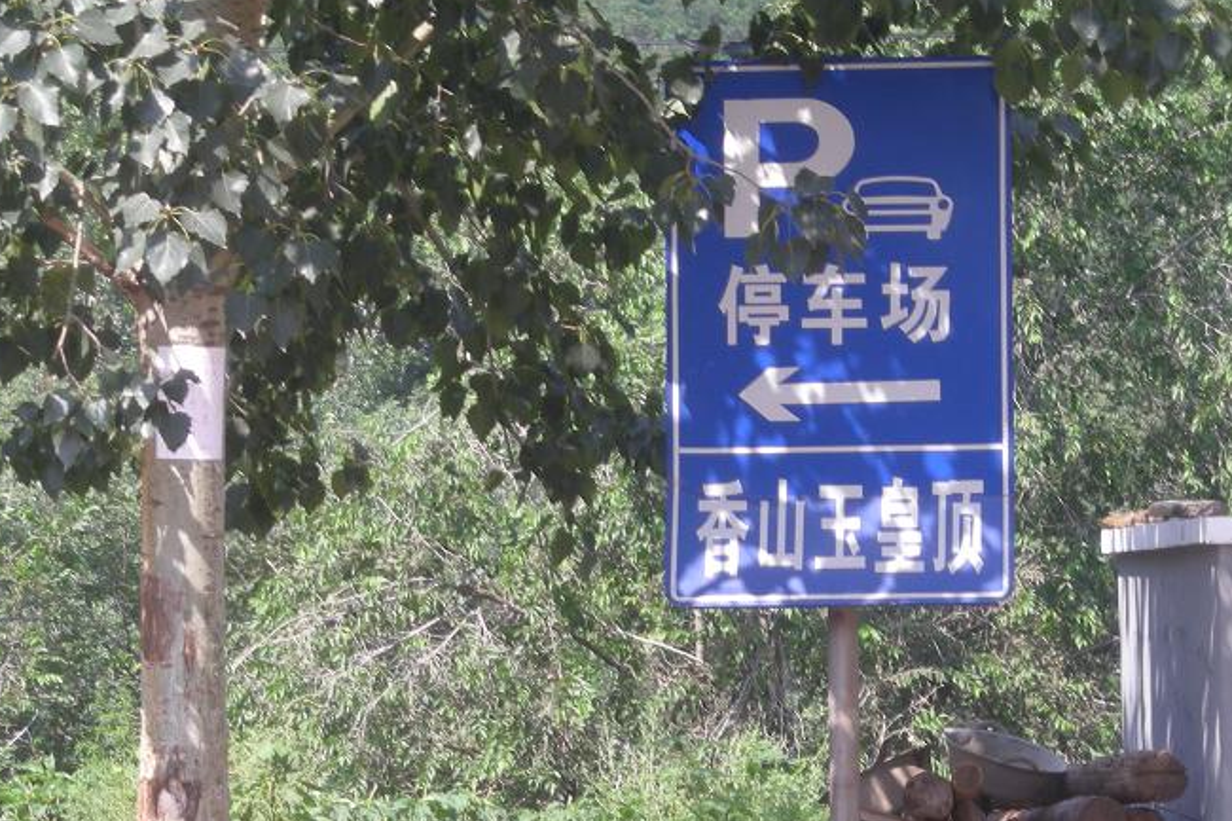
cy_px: 575
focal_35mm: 155
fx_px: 5303
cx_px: 451
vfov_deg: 8.8
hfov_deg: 13.2
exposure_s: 1/116
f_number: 4.7
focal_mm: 17.1
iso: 50
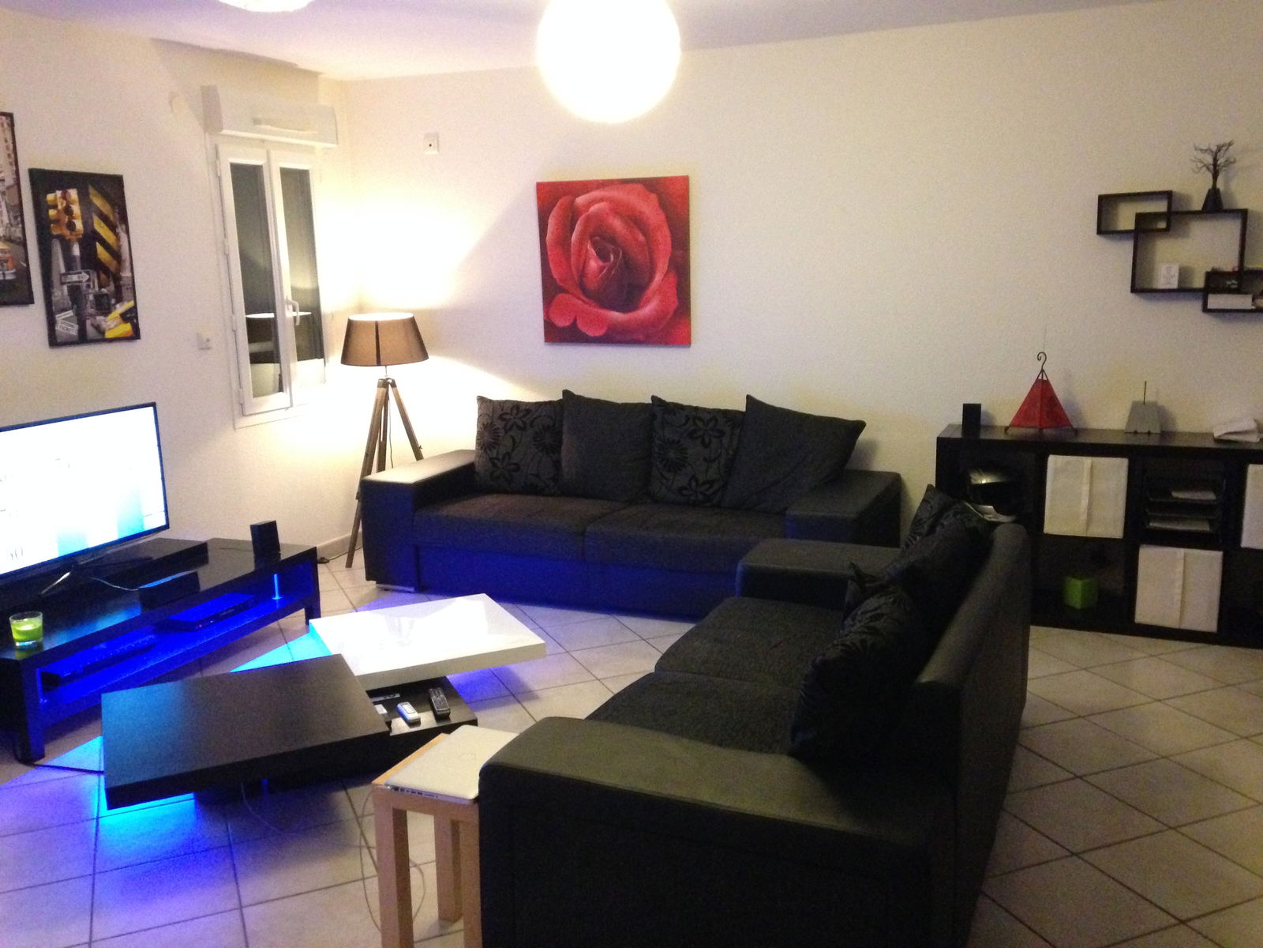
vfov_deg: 42.9
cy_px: 474
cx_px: 632
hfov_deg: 55.4
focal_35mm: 33
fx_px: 1204
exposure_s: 1/15
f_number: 2.4
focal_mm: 4.12
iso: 800
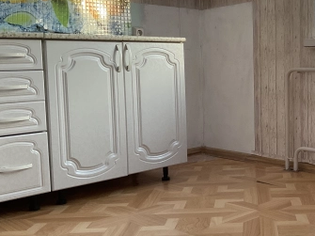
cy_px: 97
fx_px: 491
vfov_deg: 27.0
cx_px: 286
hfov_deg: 33.6
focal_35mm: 54
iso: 50
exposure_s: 1/50
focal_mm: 3
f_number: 1.8
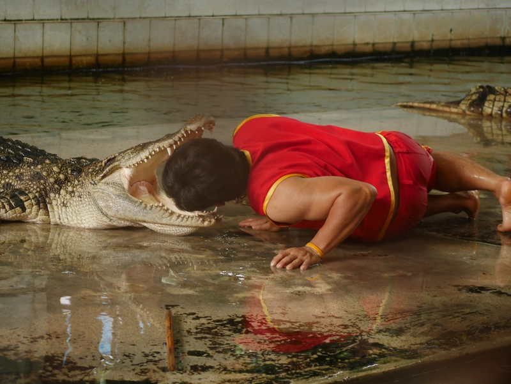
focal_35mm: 112
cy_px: 192
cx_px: 256
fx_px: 1654
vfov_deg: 13.2
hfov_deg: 17.6
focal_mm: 56
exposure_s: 1/100
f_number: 4.1
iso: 500
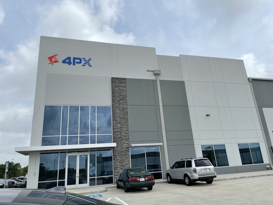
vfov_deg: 53.1
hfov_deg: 67.3
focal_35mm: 26
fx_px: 205
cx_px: 136
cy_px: 102
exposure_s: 1/5291
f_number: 1.6
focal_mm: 4.2
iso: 32
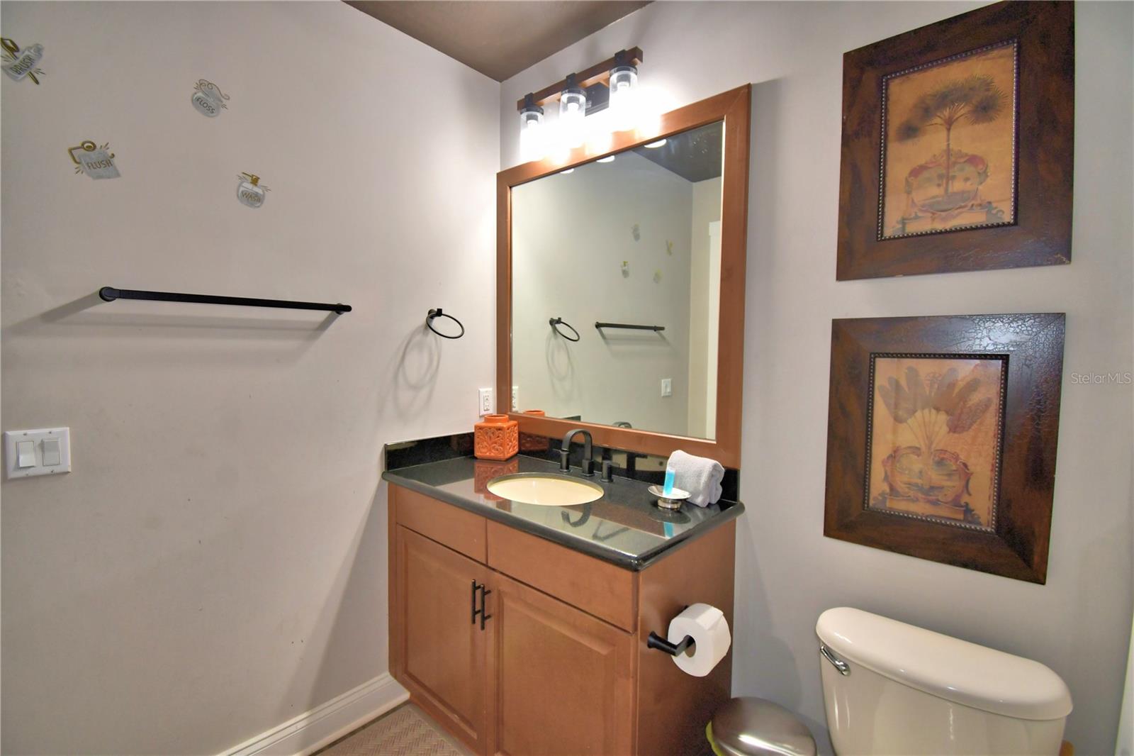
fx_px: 472
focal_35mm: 15
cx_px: 567
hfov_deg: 100.4
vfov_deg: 77.3
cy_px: 378
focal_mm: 10
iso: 320
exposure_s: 1/30
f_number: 4.5
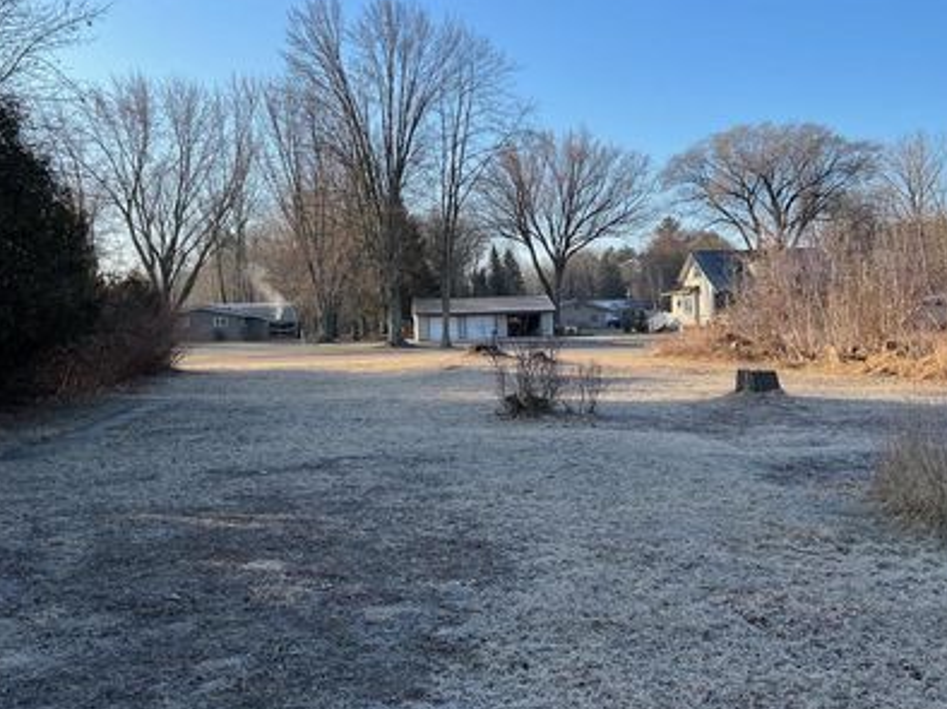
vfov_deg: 42.8
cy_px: 297
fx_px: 902
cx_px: 387
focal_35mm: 33
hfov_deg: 55.0
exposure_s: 1/1779
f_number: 1.5
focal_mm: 5.7
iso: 50
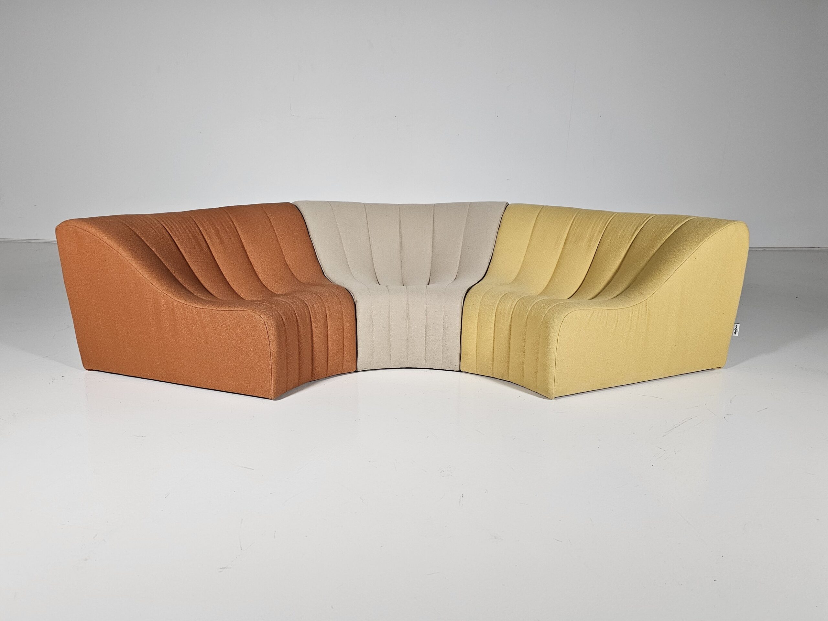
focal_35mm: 23
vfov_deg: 58.9
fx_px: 550
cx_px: 414
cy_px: 310
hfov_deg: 73.9
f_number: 1.7
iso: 200
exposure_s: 1/100
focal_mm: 6.3
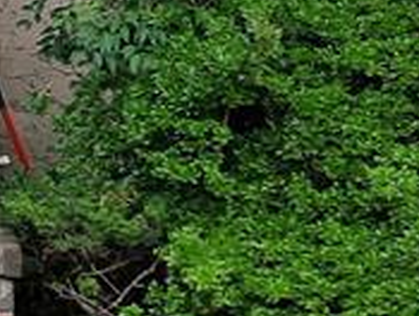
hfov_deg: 12.4
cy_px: -268
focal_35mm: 146
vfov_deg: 9.6
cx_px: -330
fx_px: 1771
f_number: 2
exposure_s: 1/140
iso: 32
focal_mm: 4.6
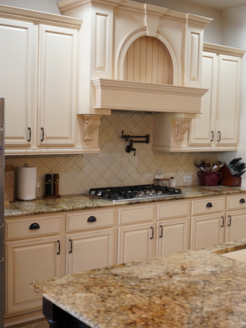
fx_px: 483
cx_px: 135
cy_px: 163
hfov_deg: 28.6
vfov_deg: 37.5
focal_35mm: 51
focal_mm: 35
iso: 1000
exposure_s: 1/100
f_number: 2.8
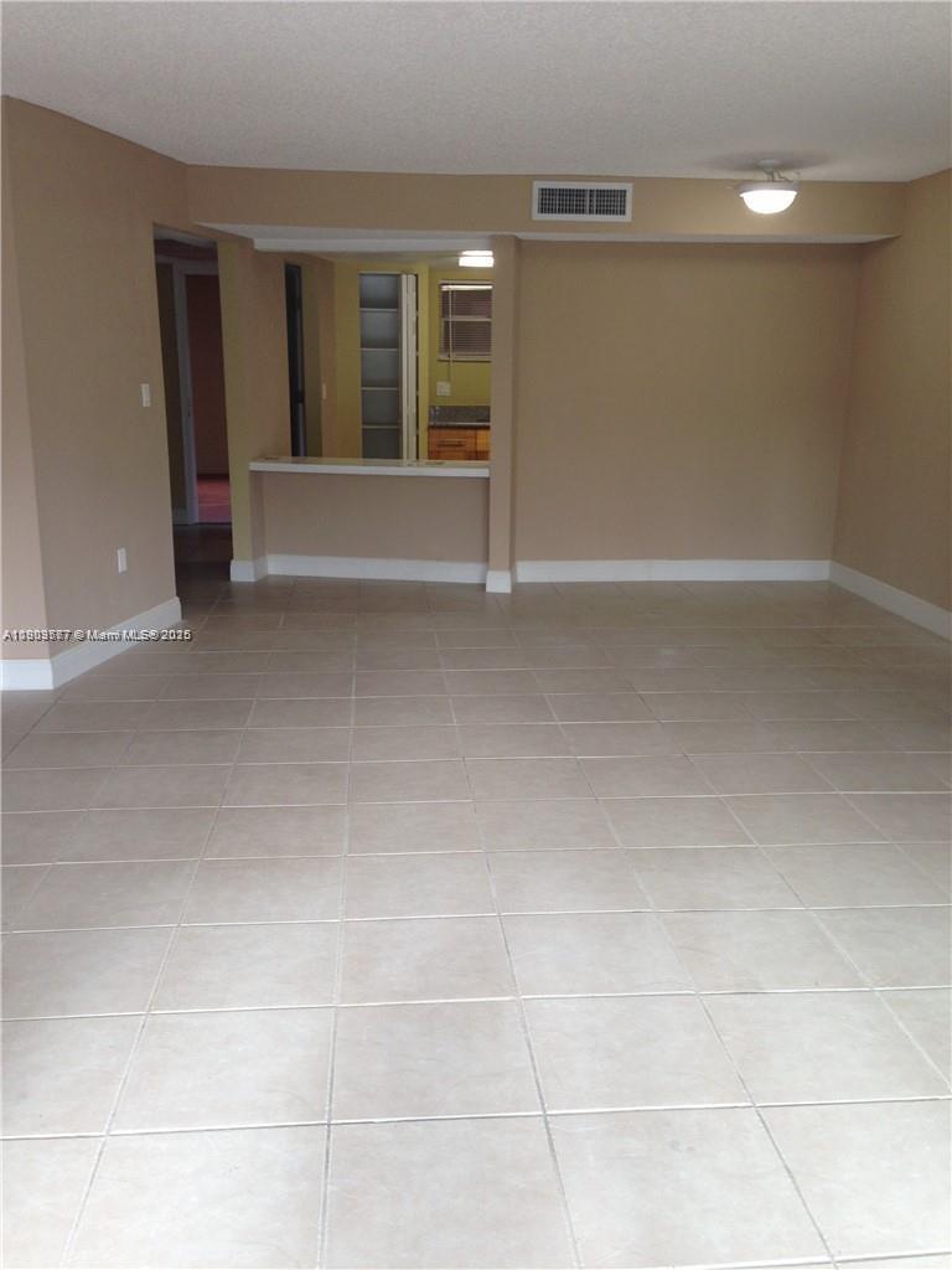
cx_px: 476
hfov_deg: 42.9
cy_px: 635
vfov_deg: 55.4
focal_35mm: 33
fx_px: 1210
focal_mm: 4.12
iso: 50
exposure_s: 1/40
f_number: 2.4
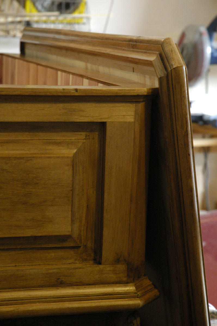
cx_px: 108
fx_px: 952
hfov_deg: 13.0
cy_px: 163
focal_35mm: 105
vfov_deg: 19.5
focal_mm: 70
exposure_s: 1/13
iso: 1600
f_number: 6.3
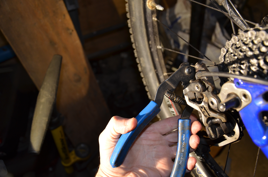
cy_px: 88
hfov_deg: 53.2
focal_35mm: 36
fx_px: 267
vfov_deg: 36.7
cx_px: 134
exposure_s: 1/80
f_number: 3.8
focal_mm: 24
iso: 400
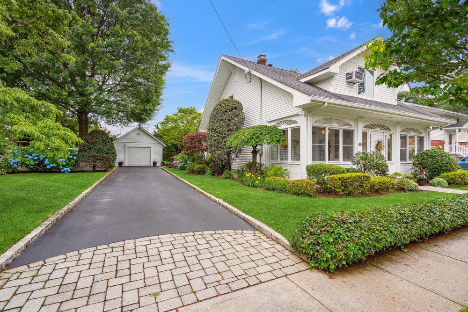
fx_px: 208
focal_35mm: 16
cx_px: 234
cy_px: 156
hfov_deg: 96.7
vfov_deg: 73.8
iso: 320
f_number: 5.6
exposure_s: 1/320
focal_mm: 16
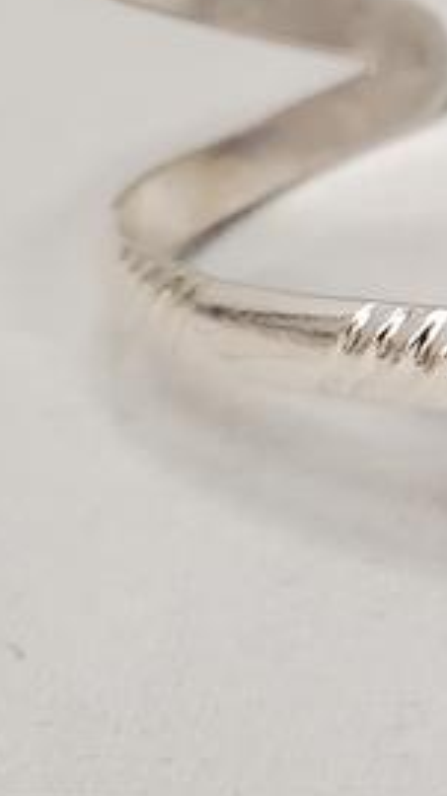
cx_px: 882
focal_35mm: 108
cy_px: 0
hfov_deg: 10.3
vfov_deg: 19.3
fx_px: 2279
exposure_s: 1/40
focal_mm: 4.3
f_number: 2.4
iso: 200
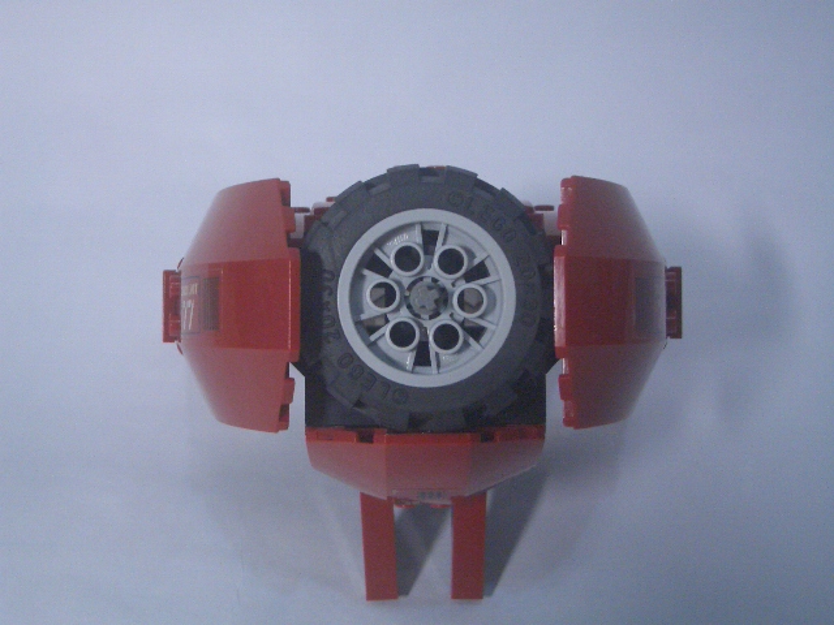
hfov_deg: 38.9
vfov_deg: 29.7
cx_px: 417
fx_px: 1181
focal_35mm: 49
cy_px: 312
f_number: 3.1
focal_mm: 8.2
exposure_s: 1/40
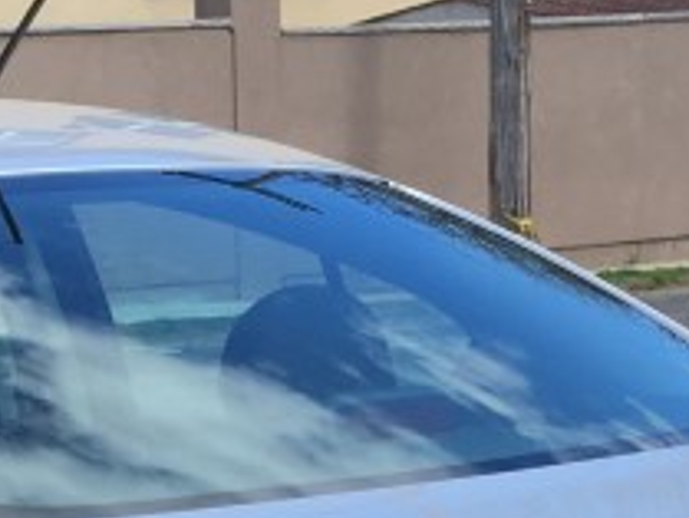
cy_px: 1020
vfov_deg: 9.8
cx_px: 155
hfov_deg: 13.8
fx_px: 2828
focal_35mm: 142
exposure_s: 1/754
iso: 25
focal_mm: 4.15
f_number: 2.2
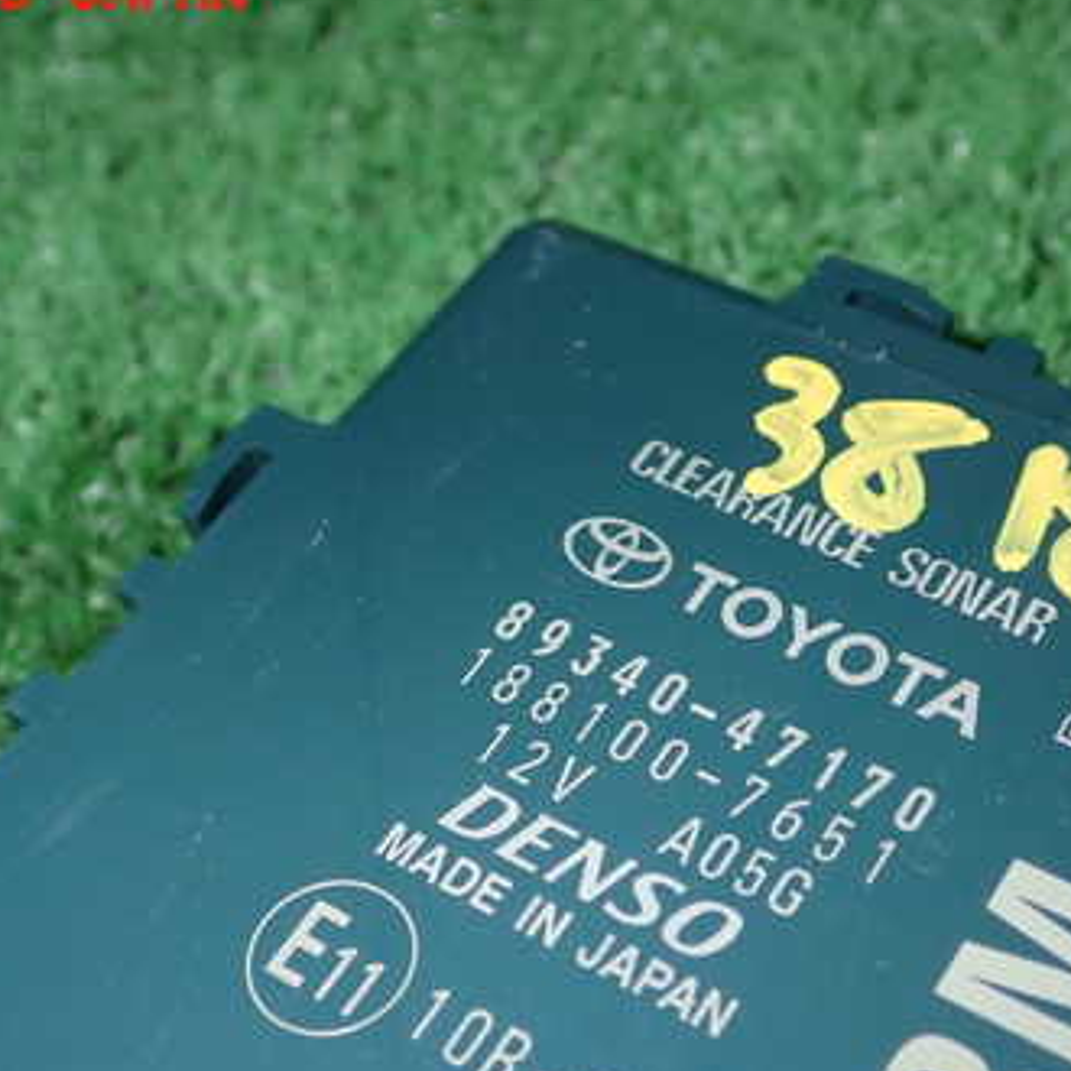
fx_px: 2135
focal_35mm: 61
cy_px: 678
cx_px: 630
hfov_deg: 28.1
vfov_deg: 28.0
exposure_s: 1/40
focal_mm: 6.83
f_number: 8
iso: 200
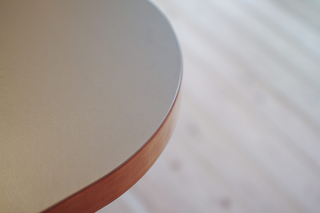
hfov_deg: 43.6
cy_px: 106
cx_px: 160
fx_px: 400
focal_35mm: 45
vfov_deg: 29.8
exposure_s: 1/60
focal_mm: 30
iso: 100
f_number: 7.1
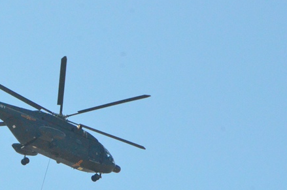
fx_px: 4894
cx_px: 3
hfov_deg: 3.4
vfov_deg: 2.2
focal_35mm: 615
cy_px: 166
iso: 6400
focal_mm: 200
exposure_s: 1/4000
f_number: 16
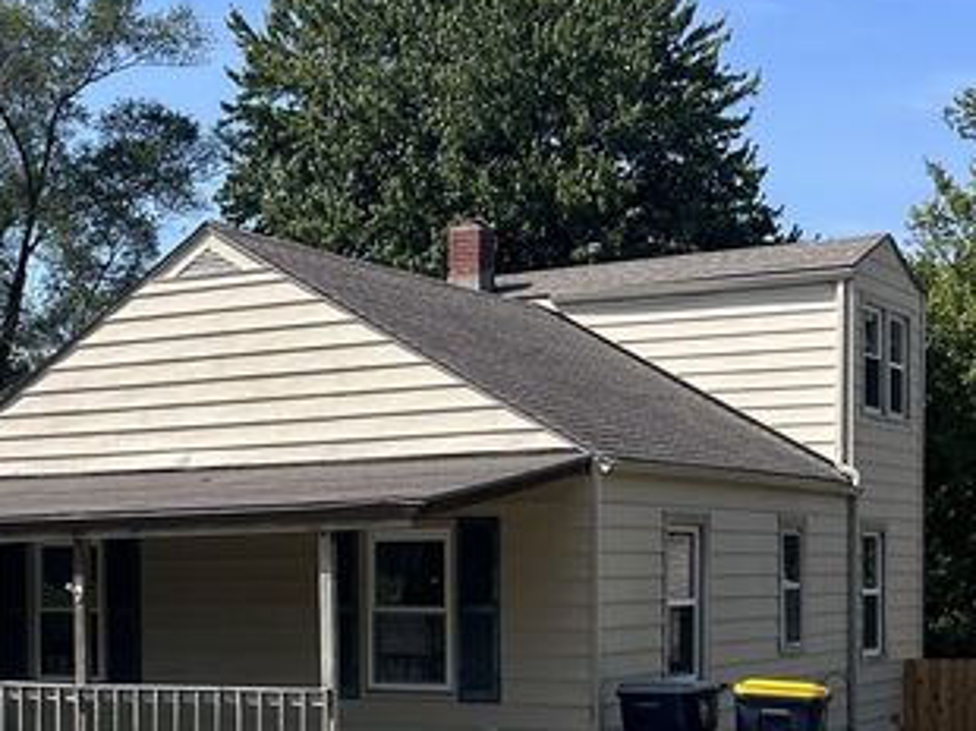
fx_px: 1183
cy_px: 569
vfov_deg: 33.5
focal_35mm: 42
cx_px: 252
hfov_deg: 43.5
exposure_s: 1/2967
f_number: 1.6
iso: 50
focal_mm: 5.1
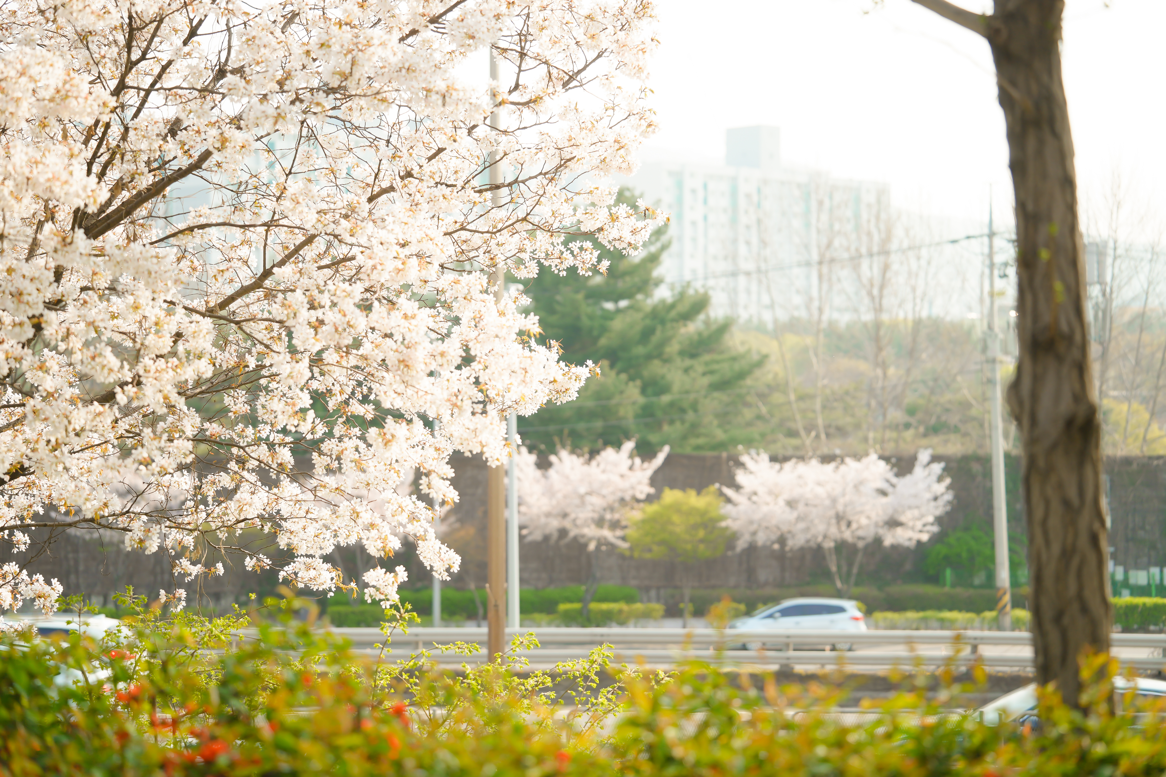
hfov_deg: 28.8
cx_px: 583
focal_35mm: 70
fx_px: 2267
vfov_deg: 19.5
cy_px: 388
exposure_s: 1/1000
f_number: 2.8
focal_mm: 70
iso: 100
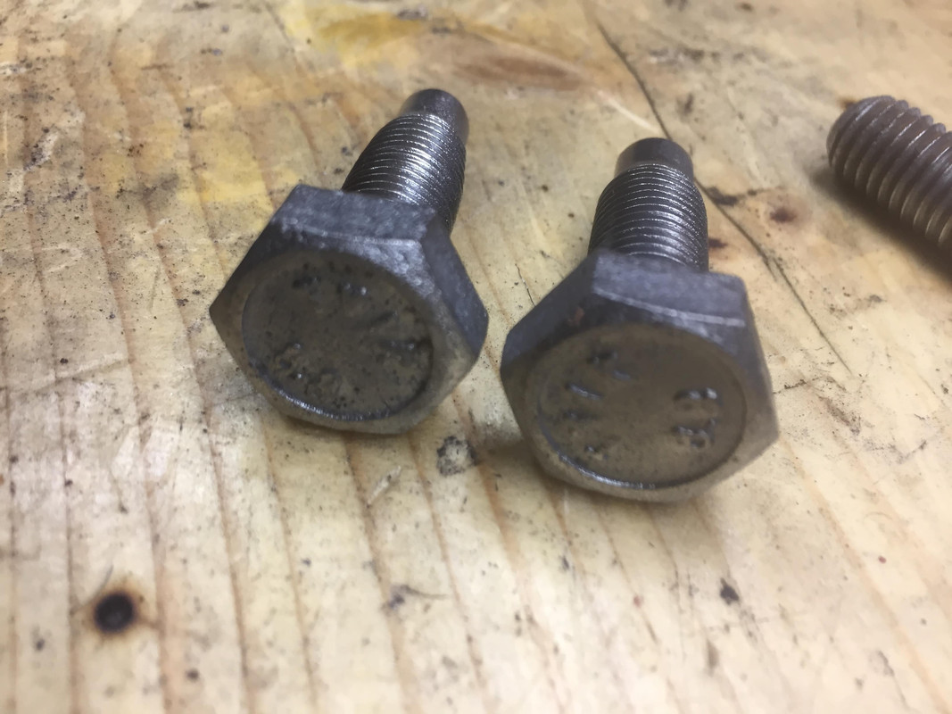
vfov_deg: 48.2
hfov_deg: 61.7
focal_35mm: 29
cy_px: 357
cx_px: 476
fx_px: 797
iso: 80
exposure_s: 1/33
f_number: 2.2
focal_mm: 4.15
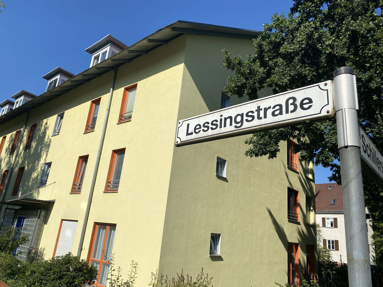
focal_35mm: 26
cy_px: 144
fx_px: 288
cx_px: 192
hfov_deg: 67.3
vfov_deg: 53.1
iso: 32
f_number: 1.8
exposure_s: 1/5747
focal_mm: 4.25
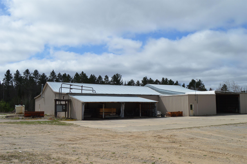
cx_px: 124
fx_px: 226
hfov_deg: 57.3
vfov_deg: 39.9
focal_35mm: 33
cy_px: 82
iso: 100
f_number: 10
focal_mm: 22
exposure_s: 1/400
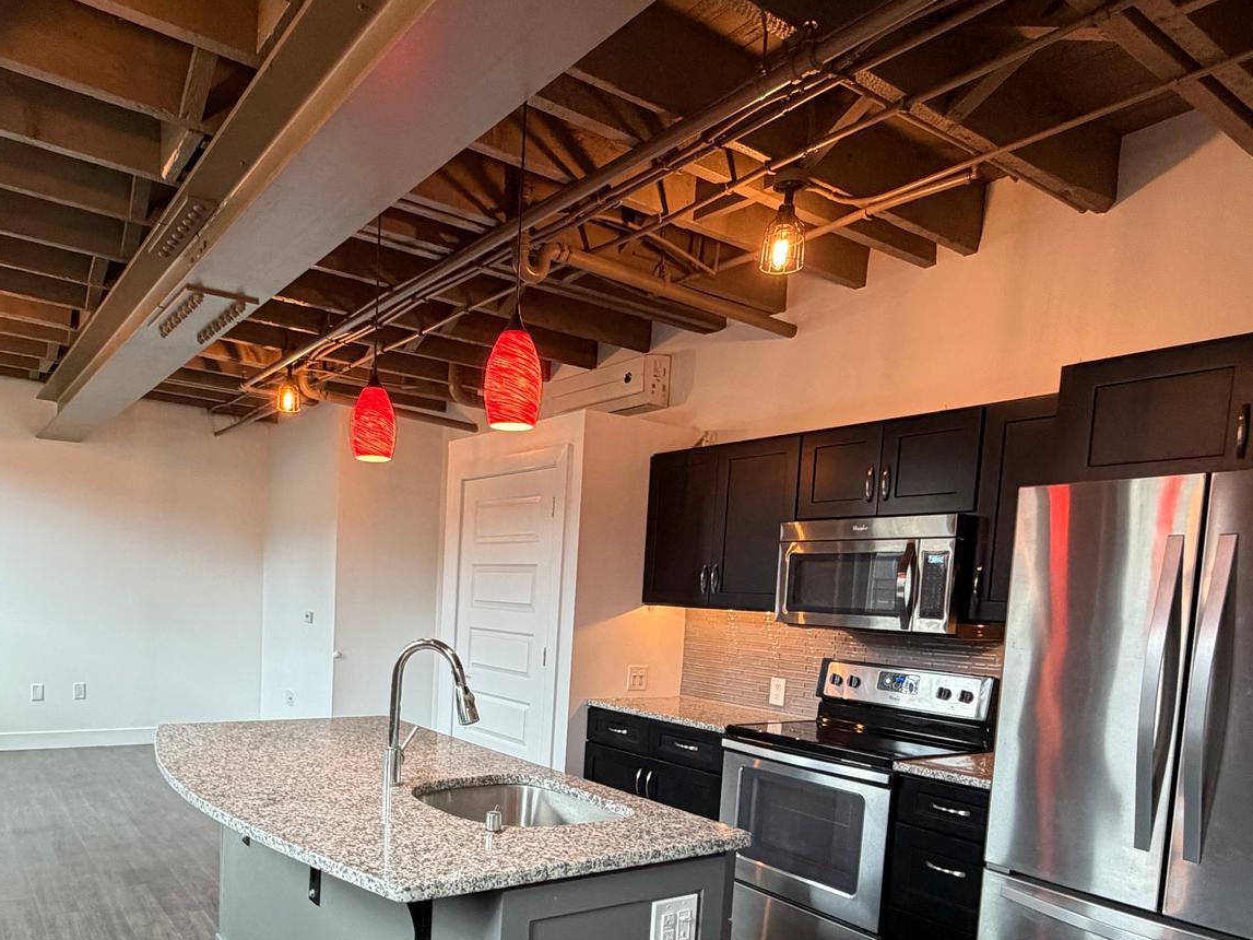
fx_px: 905
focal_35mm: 25
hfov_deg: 68.5
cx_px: 483
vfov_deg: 53.1
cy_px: 672
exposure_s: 1/60
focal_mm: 2.22
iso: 400
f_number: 2.2
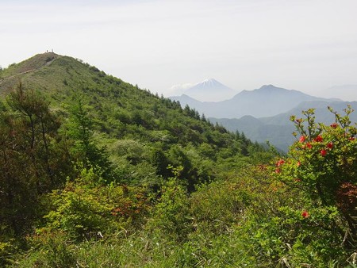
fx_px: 495
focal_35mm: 48
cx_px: 178
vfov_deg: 30.3
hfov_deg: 39.6
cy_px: 134
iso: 100
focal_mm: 8.4
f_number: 4
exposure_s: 1/800
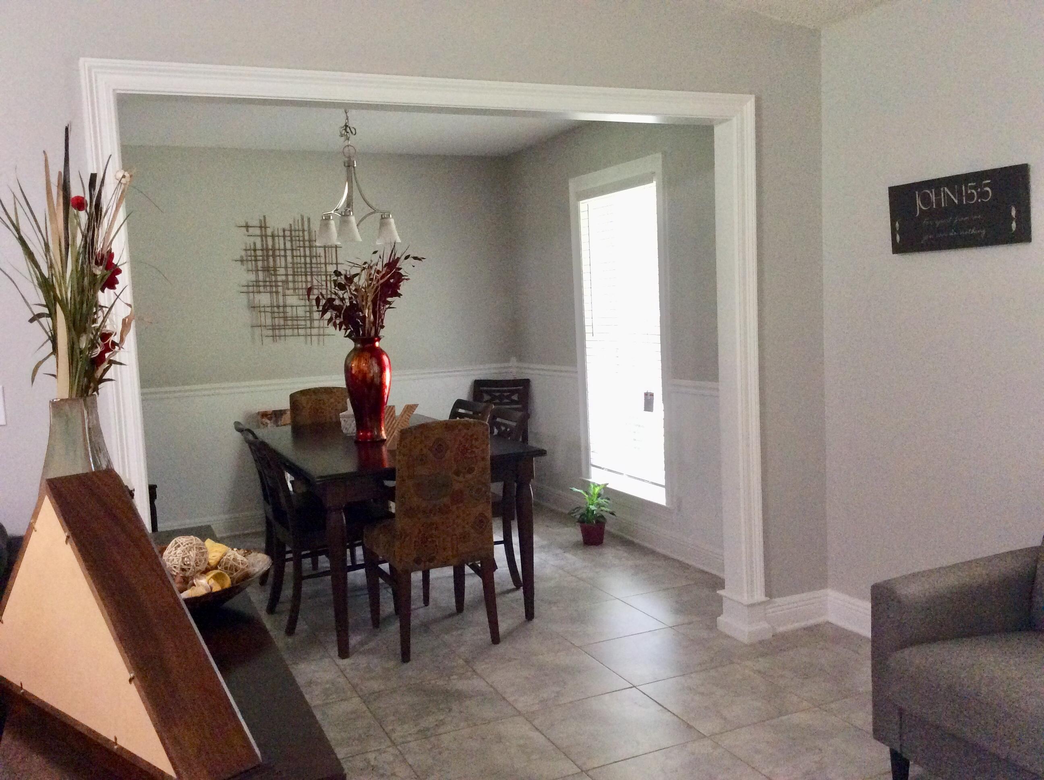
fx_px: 964
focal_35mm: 32
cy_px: 390
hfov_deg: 56.9
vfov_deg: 44.1
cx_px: 522
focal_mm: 3.3
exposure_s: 1/24
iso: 250
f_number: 2.4
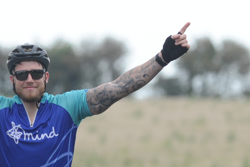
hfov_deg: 2.2
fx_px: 6574
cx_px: 20
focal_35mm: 947
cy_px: 184
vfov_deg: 1.5
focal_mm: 300
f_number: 5.6
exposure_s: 1/1000
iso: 1000
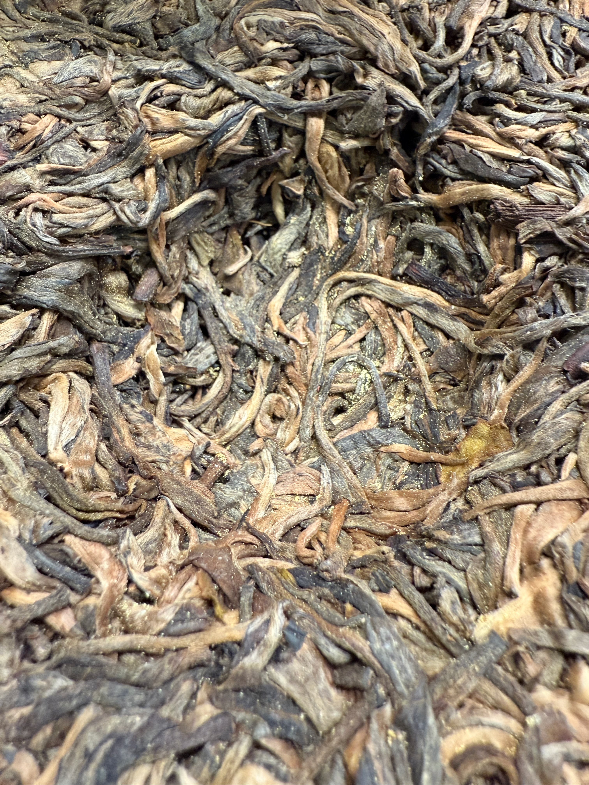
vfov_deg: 71.6
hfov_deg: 56.8
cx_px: 294
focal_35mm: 24
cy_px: 392
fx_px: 544
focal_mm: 2.22
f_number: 2.2
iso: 320
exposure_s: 1/47
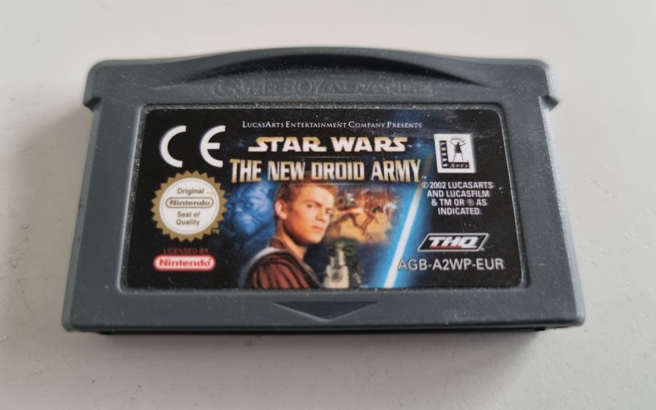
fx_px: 501
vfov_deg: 44.5
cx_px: 326
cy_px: 206
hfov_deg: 66.5
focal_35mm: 28
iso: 500
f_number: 1.8
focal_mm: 5.4
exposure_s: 1/50
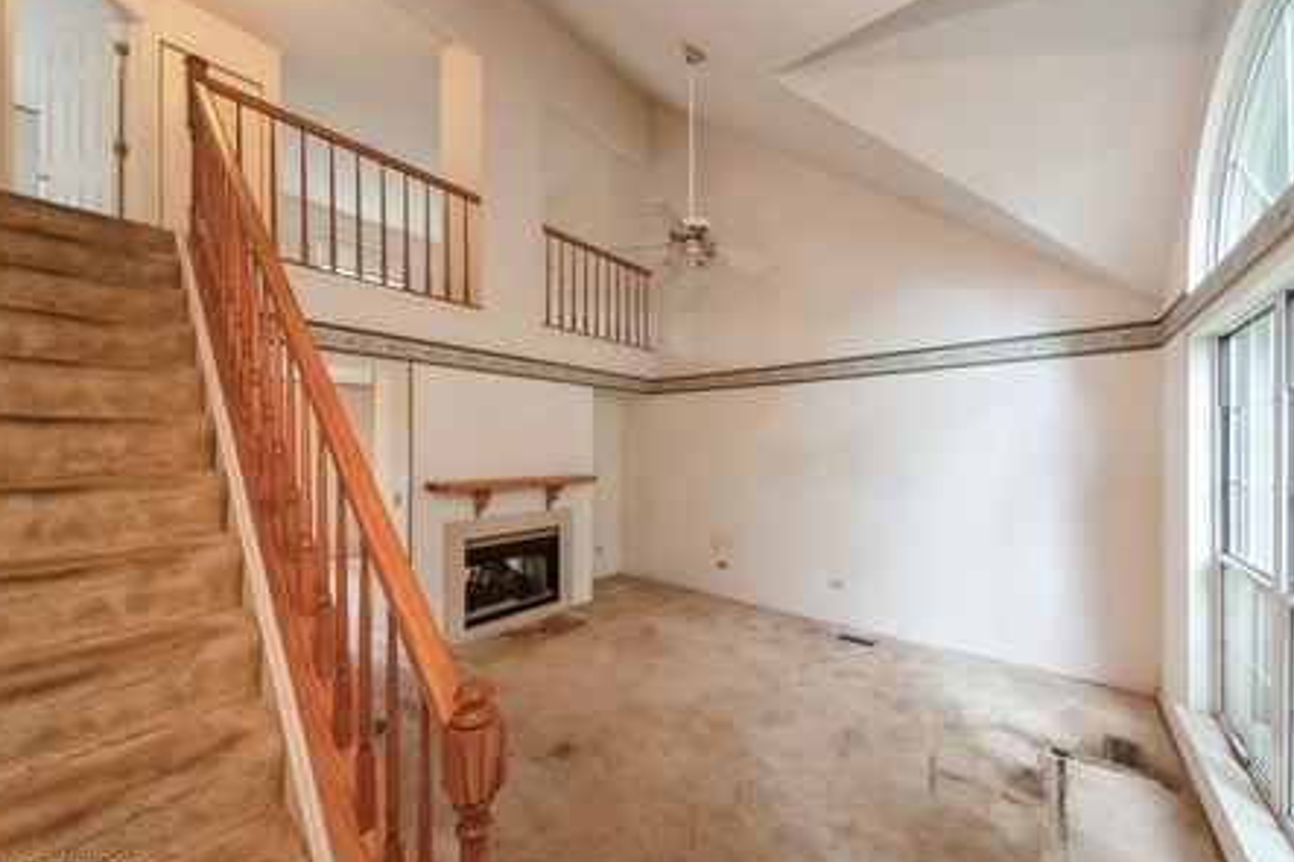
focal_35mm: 13
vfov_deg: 85.4
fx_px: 467
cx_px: 663
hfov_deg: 108.3
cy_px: 428
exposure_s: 1/3
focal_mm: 12
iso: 200
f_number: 8
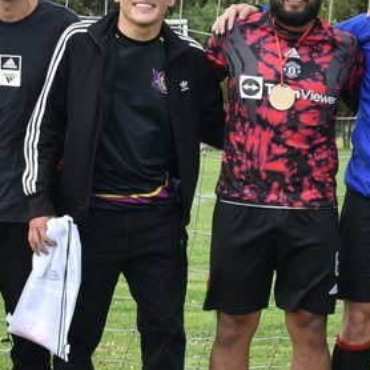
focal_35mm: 176
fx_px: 2128
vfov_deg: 9.9
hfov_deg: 9.8
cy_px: 132
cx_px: 394
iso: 360
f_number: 8
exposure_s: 1/500
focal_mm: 32
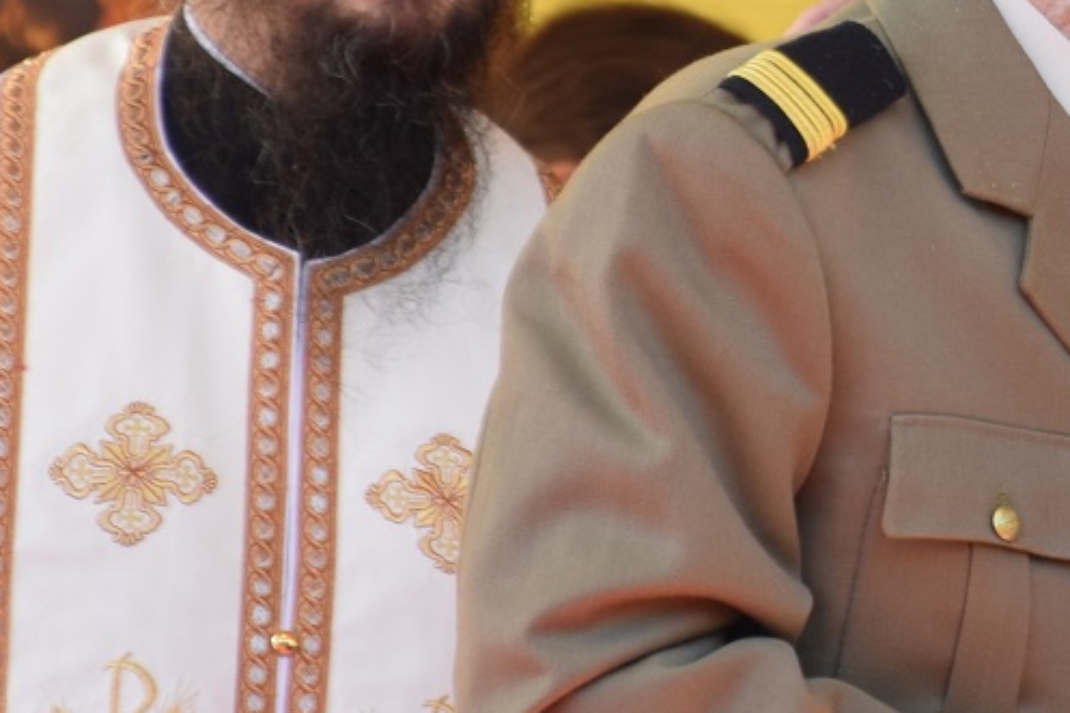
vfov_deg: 2.2
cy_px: -31
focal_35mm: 634
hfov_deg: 3.2
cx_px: 1701
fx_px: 18837
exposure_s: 1/50
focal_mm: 105
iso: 100
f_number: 5.6
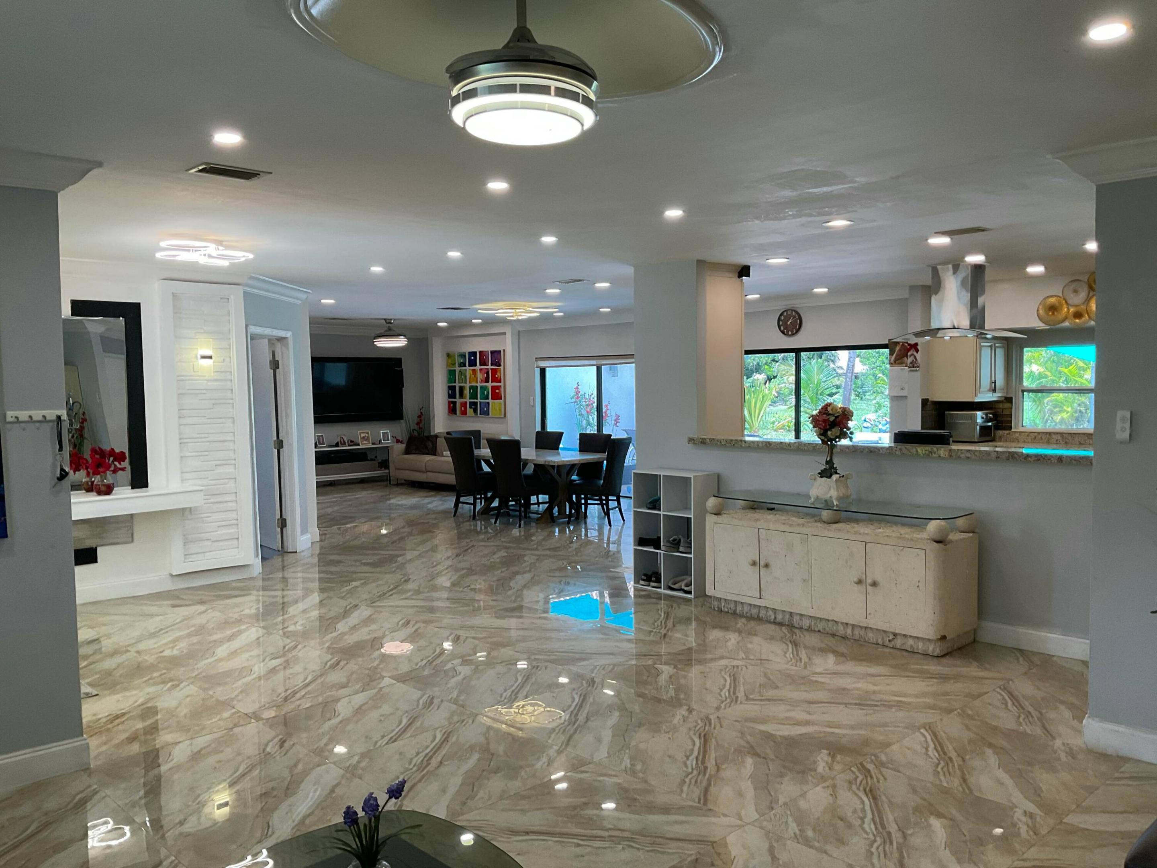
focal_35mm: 29
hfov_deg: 61.7
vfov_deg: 48.2
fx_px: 969
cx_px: 578
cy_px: 434
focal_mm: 3
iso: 50
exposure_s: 1/120
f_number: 1.8
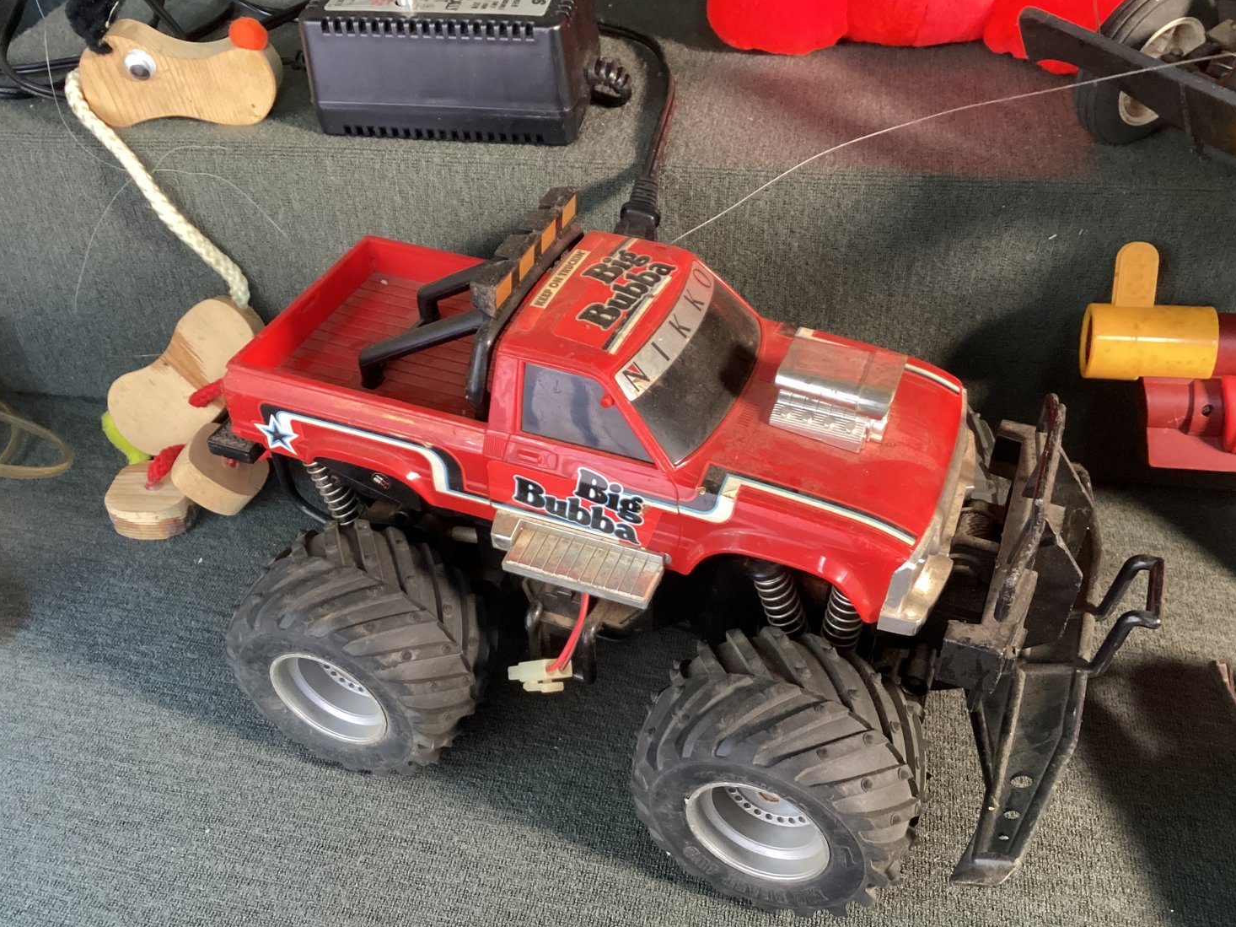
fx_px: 1142
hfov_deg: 56.8
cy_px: 476
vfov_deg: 44.1
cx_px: 622
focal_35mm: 32
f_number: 2.4
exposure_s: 1/40
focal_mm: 3.3
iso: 320
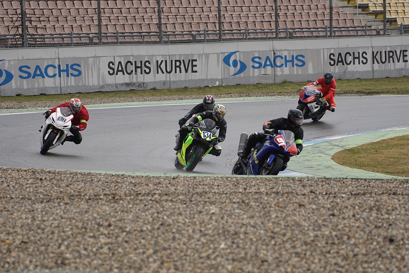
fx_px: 2726
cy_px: 136
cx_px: 204
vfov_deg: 5.7
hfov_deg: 8.6
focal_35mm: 240
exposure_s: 1/800
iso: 500
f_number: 5.6
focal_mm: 160
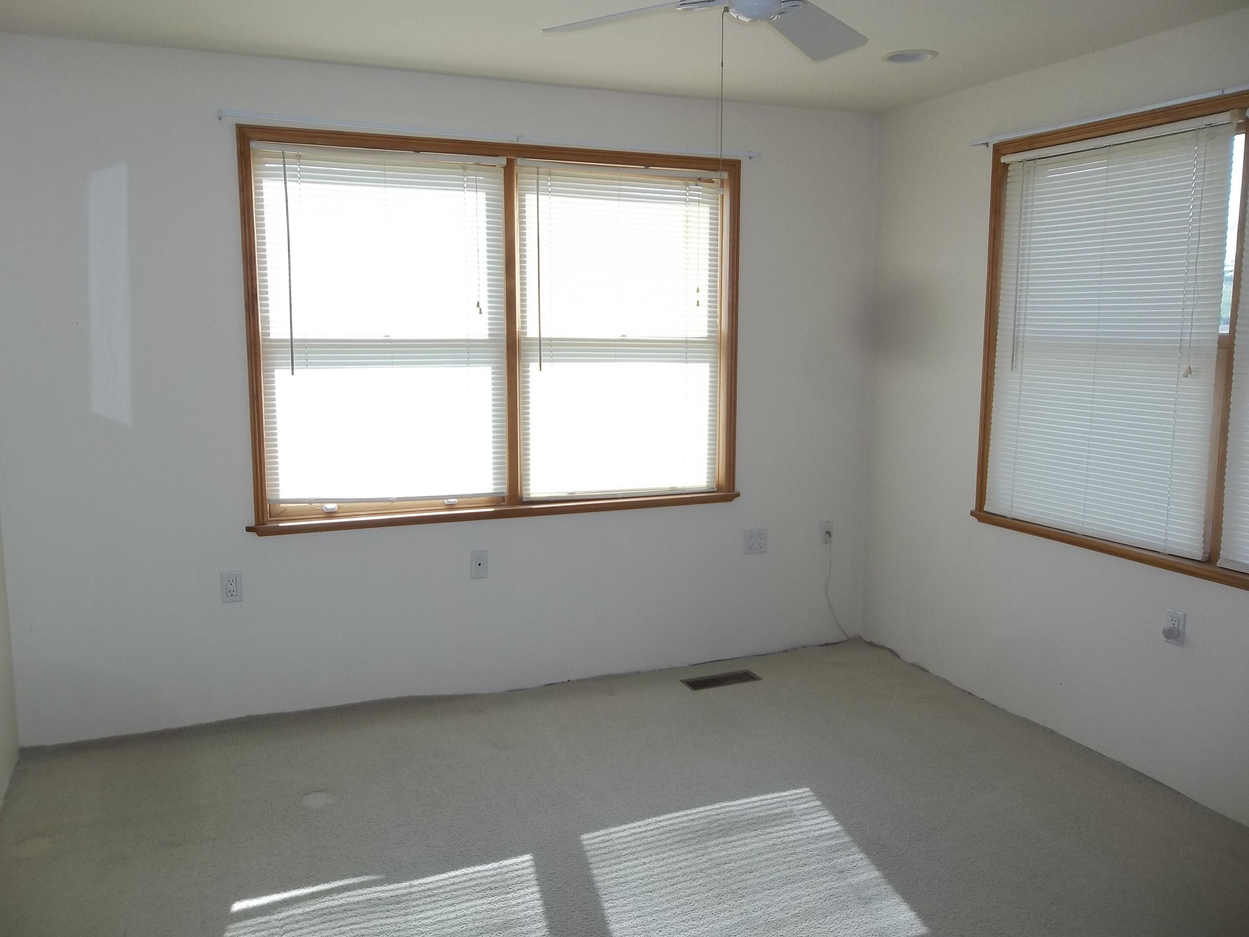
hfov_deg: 65.3
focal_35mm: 27
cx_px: 624
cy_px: 468
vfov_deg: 51.4
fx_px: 974
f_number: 3.5
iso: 80
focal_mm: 4.9
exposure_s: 1/100
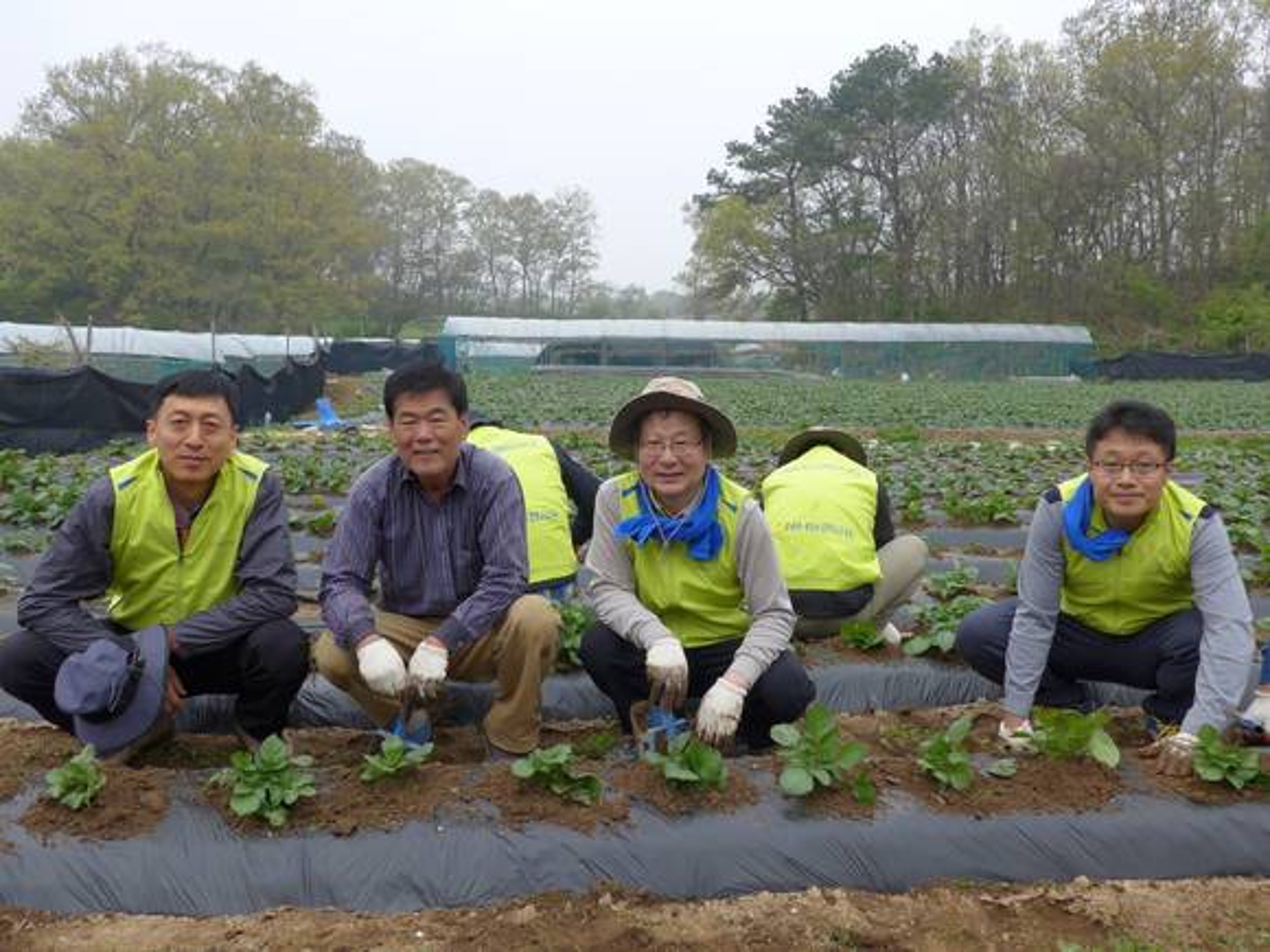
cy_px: 476
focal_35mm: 29
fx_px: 1064
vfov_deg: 48.2
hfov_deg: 61.7
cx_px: 635
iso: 80
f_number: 2.8
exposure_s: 1/800
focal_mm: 6
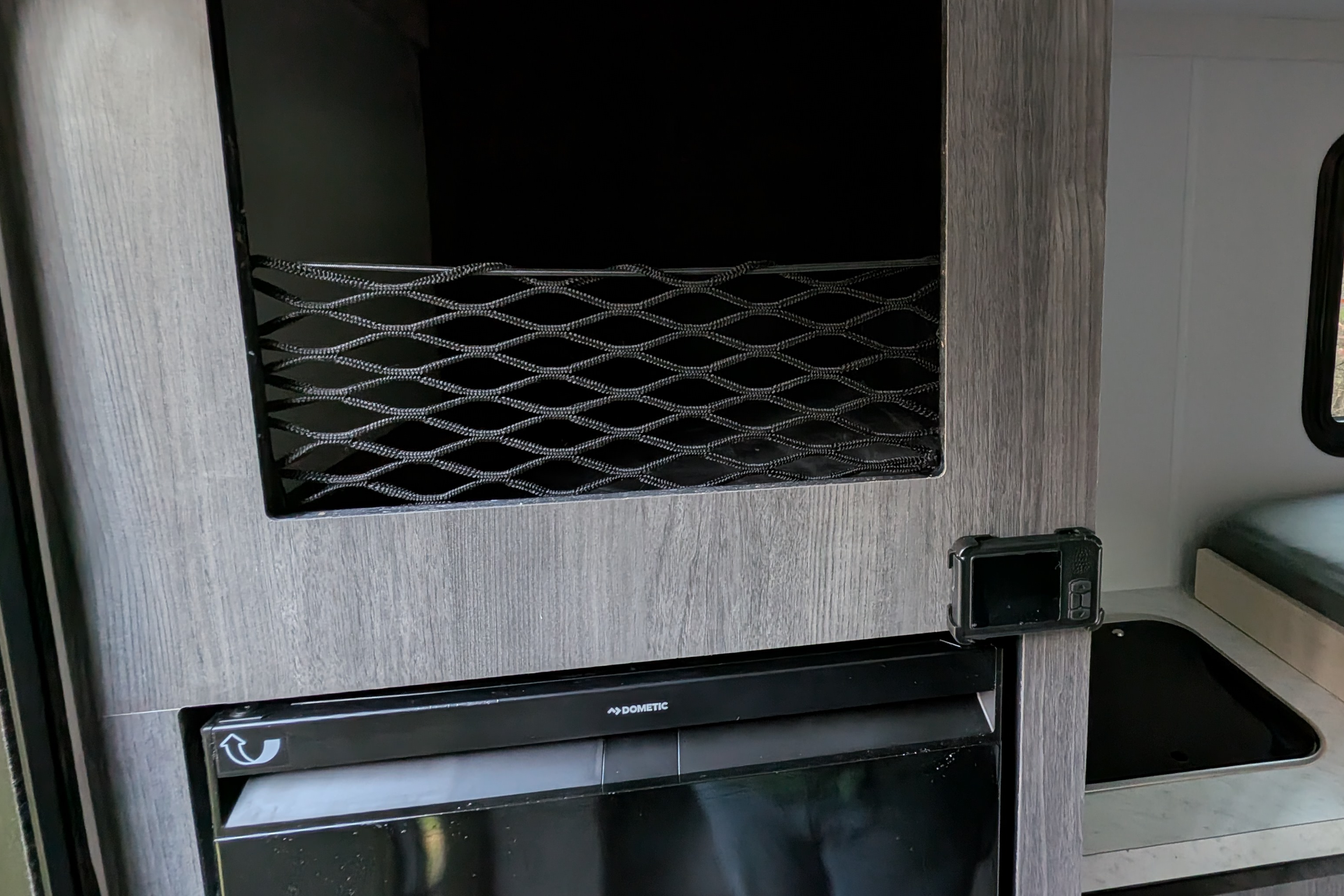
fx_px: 672
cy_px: 350
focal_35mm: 18
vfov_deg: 66.6
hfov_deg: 88.7
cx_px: 814
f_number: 2.2
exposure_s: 1/14.5
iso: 197
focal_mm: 1.95
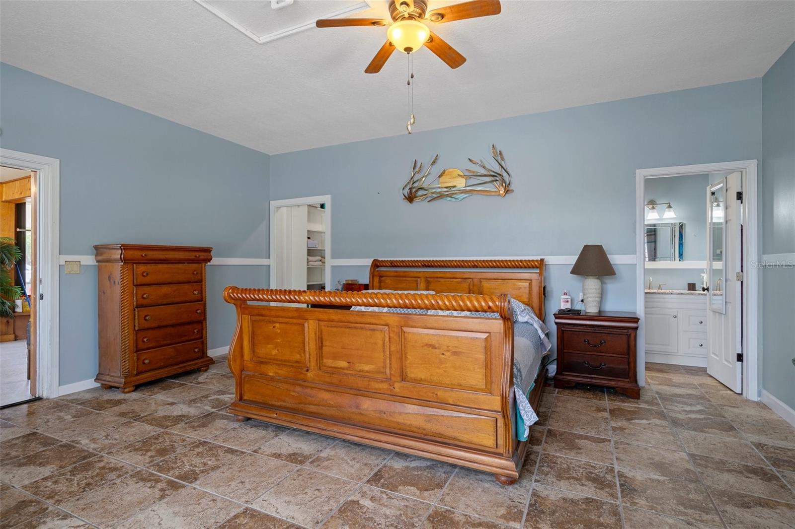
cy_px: 264
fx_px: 375
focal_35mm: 17
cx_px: 398
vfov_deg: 70.4
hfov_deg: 93.3
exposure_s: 1/1.67
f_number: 9
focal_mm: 17
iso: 320
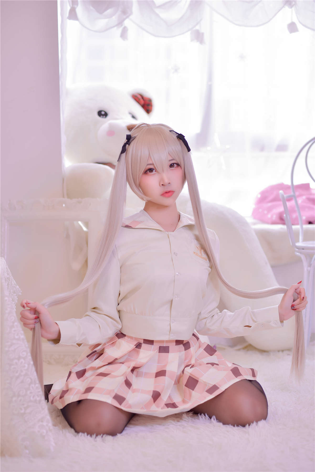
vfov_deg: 34.5
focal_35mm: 58
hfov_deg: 23.4
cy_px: 236
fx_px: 761
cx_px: 158
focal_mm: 58
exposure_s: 1/100
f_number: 2.8
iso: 160
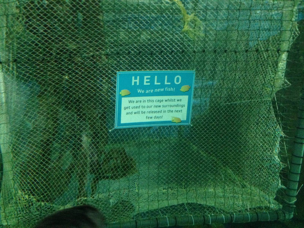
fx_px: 290
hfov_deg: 55.4
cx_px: 152
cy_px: 114
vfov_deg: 42.9
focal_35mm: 33
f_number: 2.4
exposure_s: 1/15
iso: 640
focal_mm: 4.12
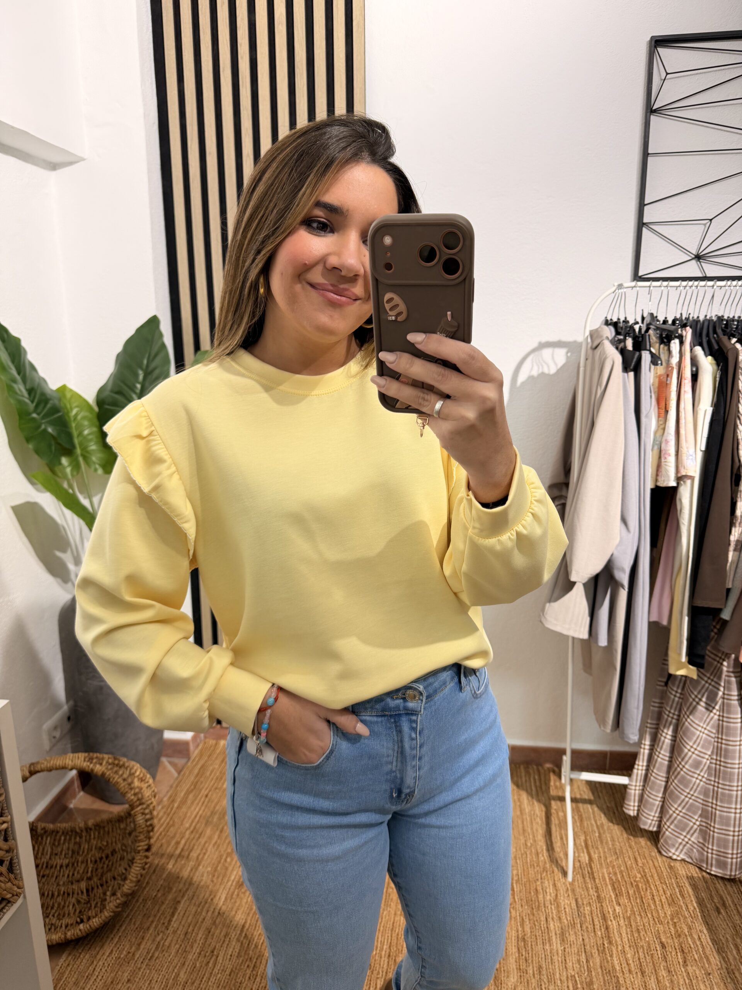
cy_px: 495
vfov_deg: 71.6
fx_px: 686
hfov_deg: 56.8
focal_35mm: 24
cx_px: 371
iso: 125
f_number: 1.78
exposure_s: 1/100
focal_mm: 6.76
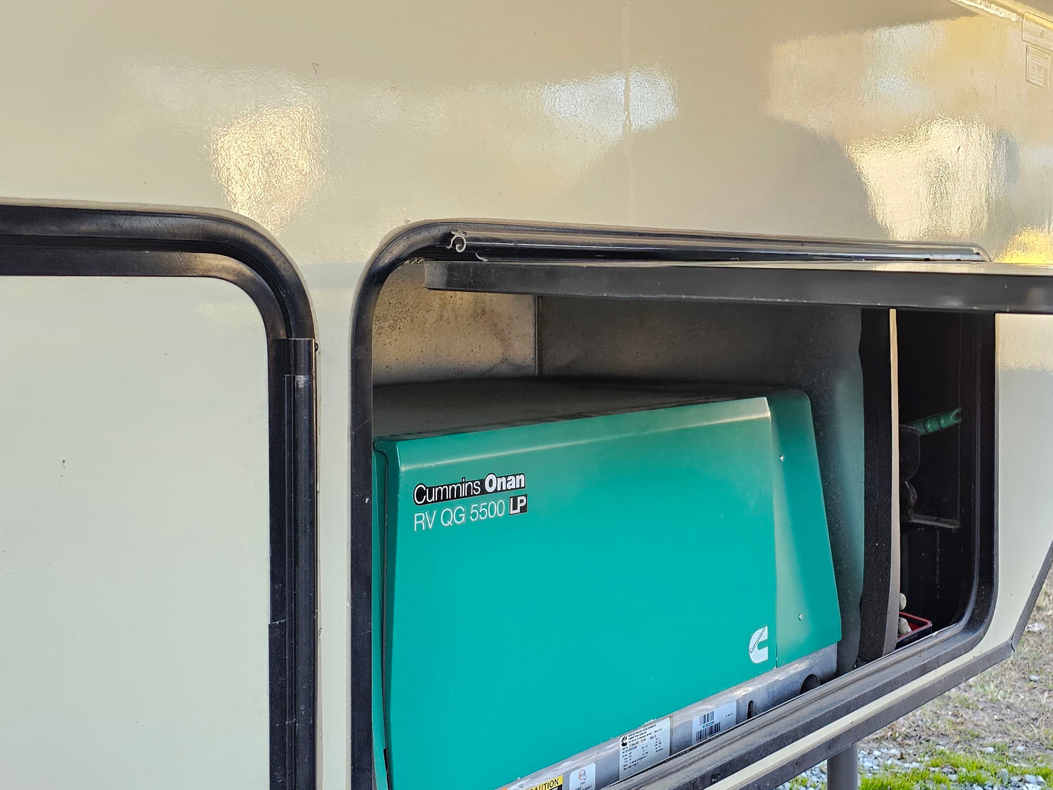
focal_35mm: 41
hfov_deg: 45.6
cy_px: 339
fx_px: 1247
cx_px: 618
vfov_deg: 35.1
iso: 320
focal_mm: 6.3
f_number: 1.7
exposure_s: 1/240
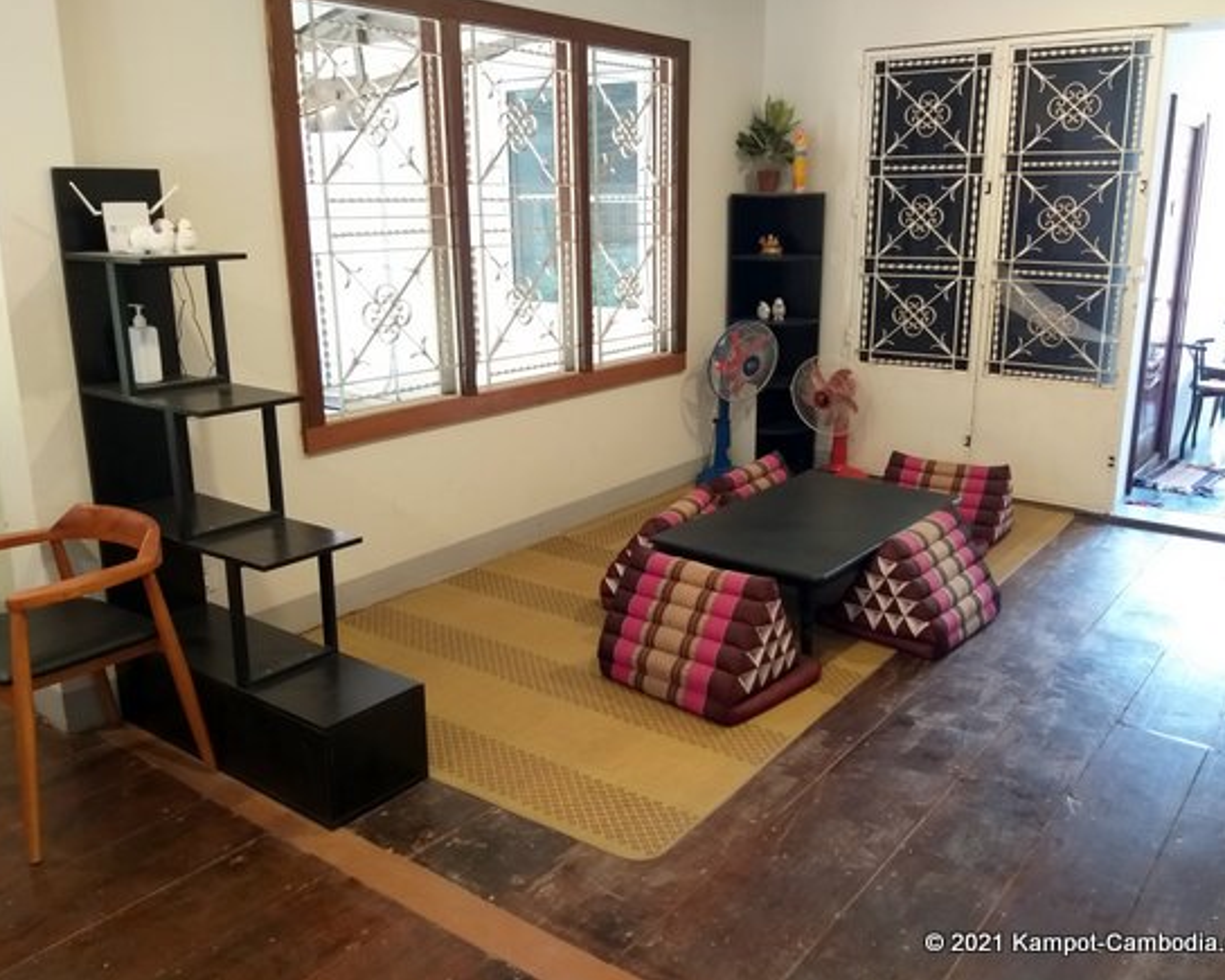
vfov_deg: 51.5
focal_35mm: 28
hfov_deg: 62.2
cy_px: 480
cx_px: 633
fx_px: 1015
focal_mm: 3.93
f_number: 1.7
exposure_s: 1/25
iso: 200
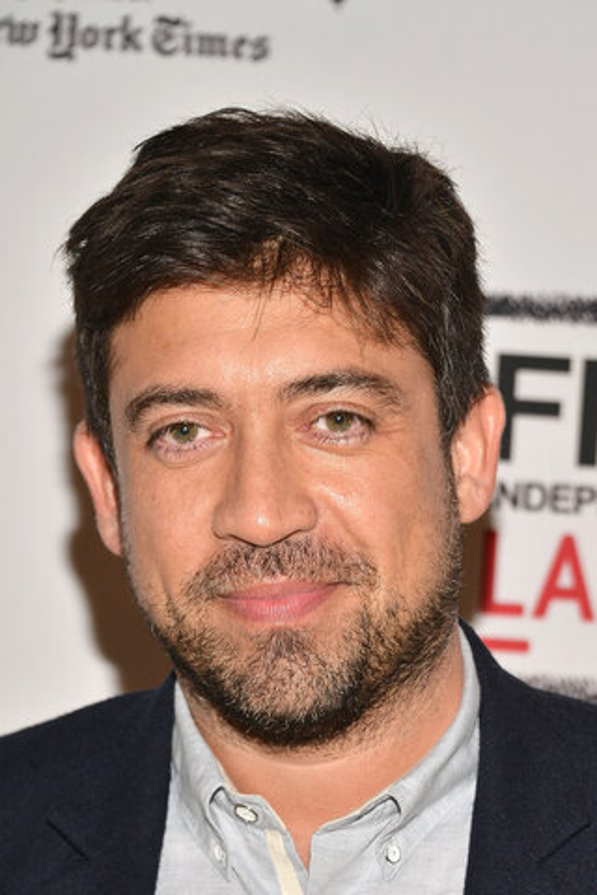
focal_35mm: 135
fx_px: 3358
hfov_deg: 10.2
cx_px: 298
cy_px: 448
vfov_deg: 15.2
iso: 640
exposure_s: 1/160
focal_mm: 135
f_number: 6.3
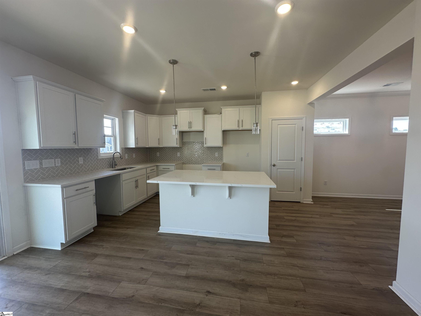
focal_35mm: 14
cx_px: 210
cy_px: 158
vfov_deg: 85.7
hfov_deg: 102.1
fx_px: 170
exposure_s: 1/120
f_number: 2.2
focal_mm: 2.22
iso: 64
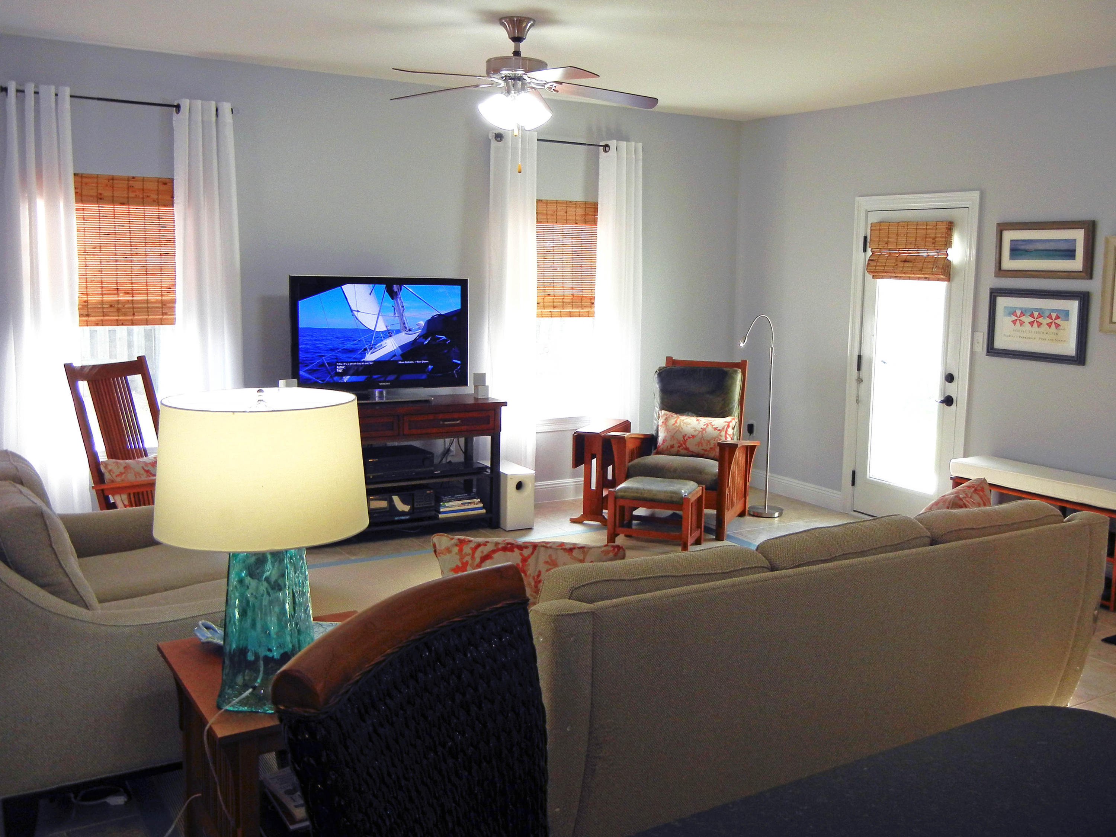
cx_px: 558
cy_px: 418
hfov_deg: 60.0
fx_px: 967
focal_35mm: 30
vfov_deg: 46.8
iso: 160
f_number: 3.5
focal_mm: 5.4
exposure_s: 1/71
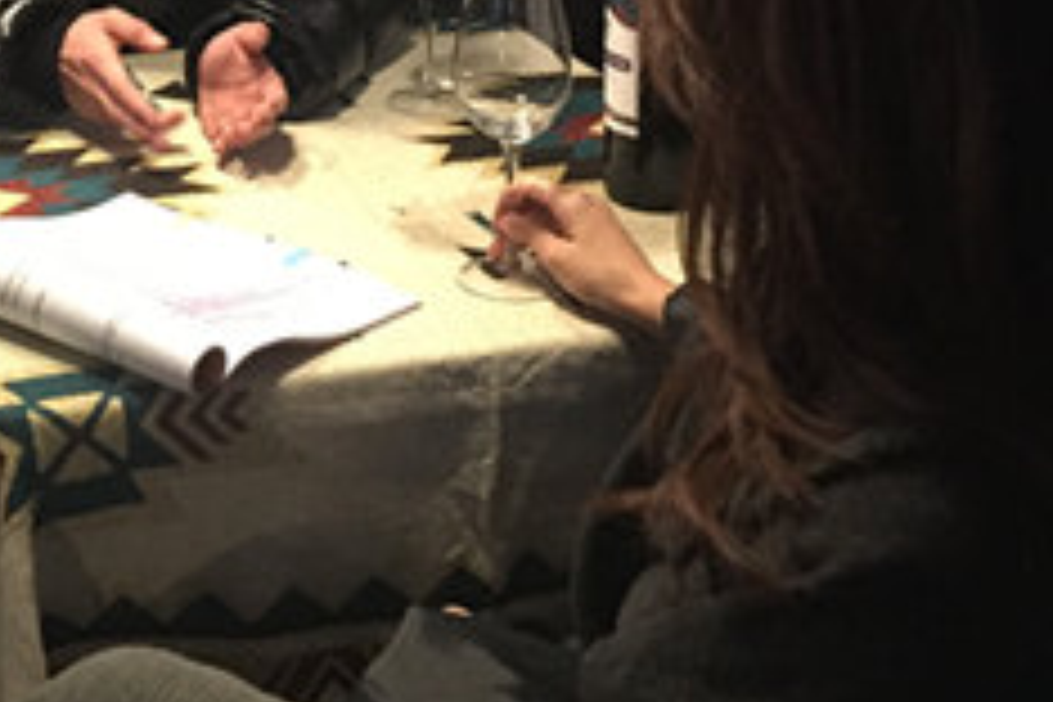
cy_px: -194
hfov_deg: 27.2
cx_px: 58
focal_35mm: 71
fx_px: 2077
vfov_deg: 18.0
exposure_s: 1/20
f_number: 2.2
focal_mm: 4.15
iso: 250
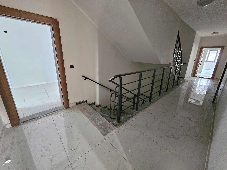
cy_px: 85
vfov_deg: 89.9
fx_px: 85
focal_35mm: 13
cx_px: 114
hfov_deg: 106.2
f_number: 2.2
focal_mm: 2.2
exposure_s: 1/25.1
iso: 640
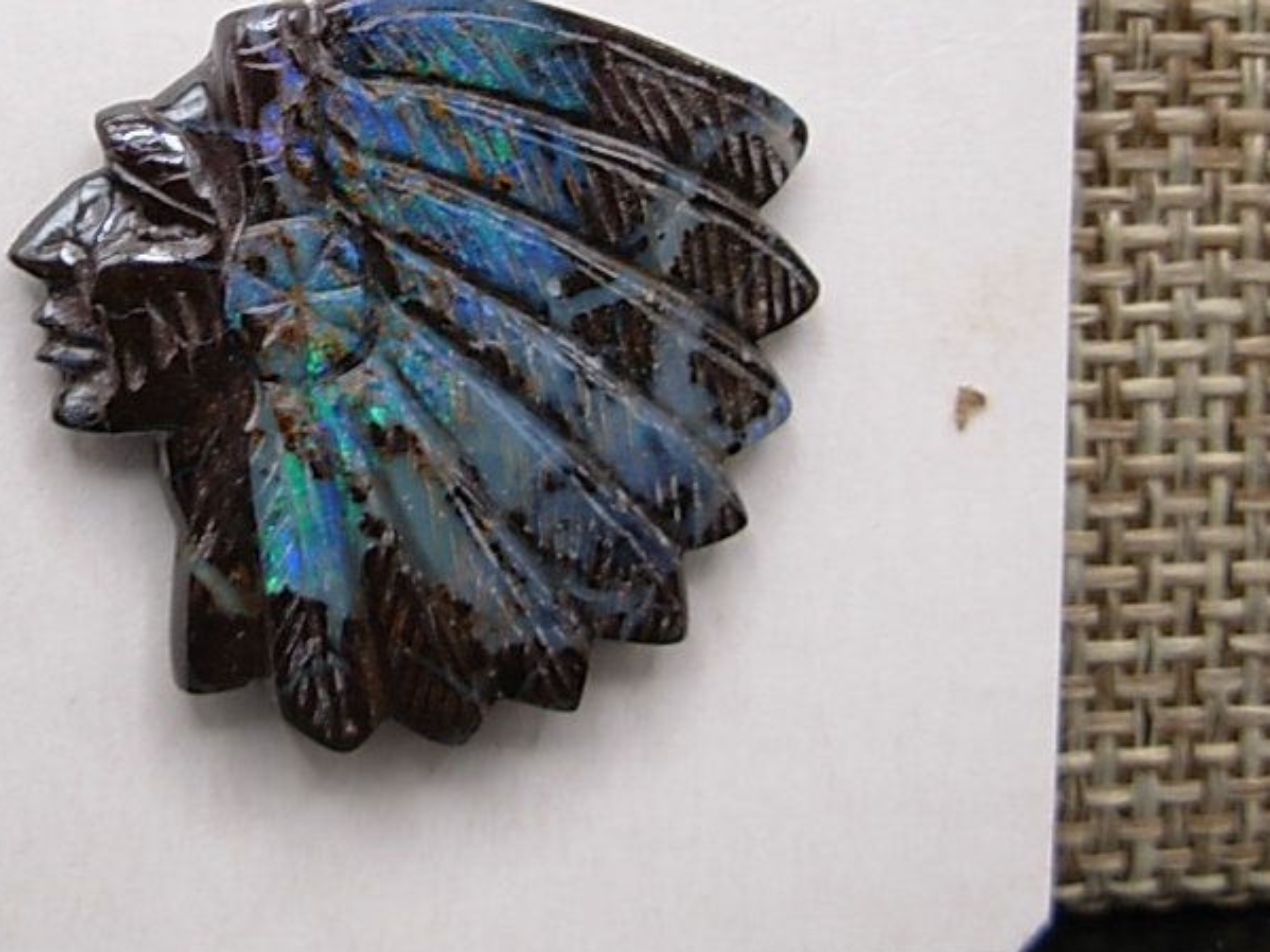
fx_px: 2384
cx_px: 380
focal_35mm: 65
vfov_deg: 22.3
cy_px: 182
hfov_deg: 29.5
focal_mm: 6.3
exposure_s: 1/53.8
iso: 50
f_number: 2.9
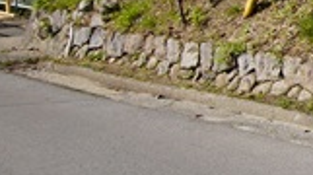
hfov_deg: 17.6
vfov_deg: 15.0
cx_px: 654
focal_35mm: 77
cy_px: -39
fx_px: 638
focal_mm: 10
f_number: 10
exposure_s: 1/160
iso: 100
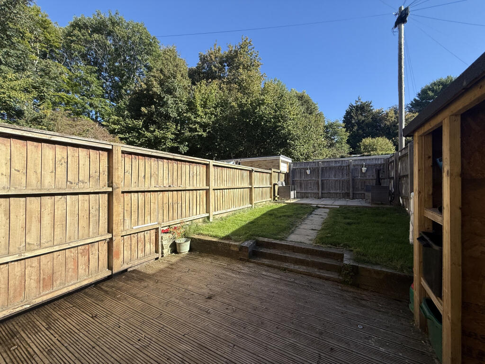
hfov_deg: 102.1
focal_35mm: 14
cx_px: 242
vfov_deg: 85.7
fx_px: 196
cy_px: 182
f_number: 2.2
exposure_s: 1/955
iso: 50
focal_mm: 2.22
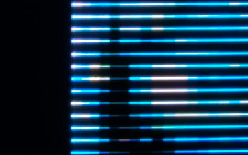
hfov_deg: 8.9
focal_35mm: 233
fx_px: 1576
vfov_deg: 5.6
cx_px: 276
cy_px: 60
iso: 200
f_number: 32
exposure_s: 5
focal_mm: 55
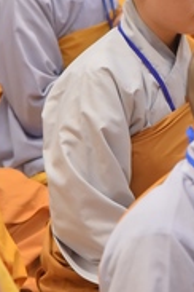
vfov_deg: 4.8
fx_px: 3451
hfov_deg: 3.2
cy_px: 78
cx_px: 124
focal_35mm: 427
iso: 1250
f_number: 4
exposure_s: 1/125
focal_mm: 120
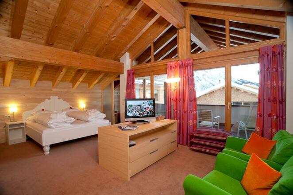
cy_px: 98
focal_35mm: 17
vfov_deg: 70.3
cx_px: 146
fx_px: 138
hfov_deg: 93.3
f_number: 8
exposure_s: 1/8
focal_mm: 17
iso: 200
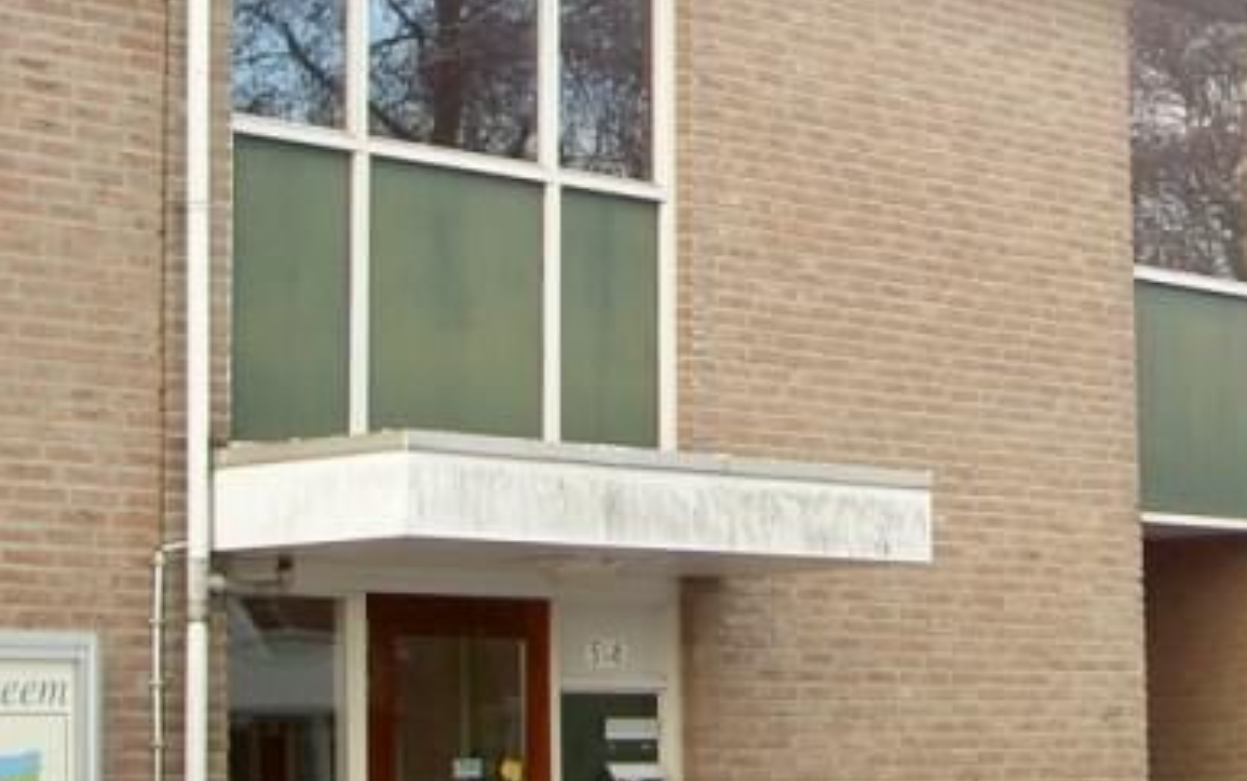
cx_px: 1082
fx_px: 3740
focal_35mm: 110
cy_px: 256
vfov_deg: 11.9
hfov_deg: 18.7
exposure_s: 1/100
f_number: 2.8
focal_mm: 8
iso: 50
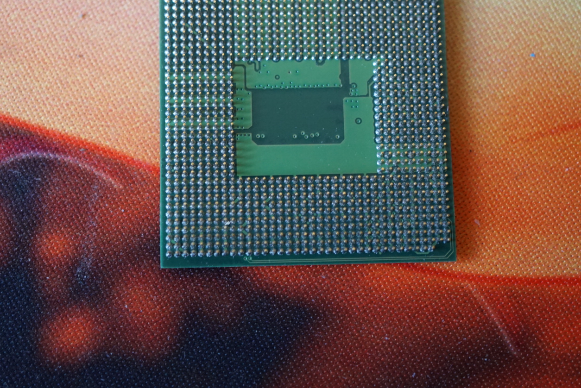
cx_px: 277
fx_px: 937
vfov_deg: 23.4
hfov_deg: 34.5
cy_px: 156
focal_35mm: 58
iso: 1250
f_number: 3.5
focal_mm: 30
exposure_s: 1/60
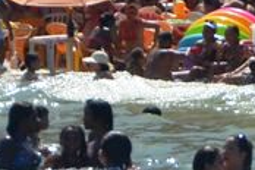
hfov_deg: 3.1
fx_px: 4696
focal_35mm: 663
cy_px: 85
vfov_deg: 2.1
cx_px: 108
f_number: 6.3
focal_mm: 120
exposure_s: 1/640
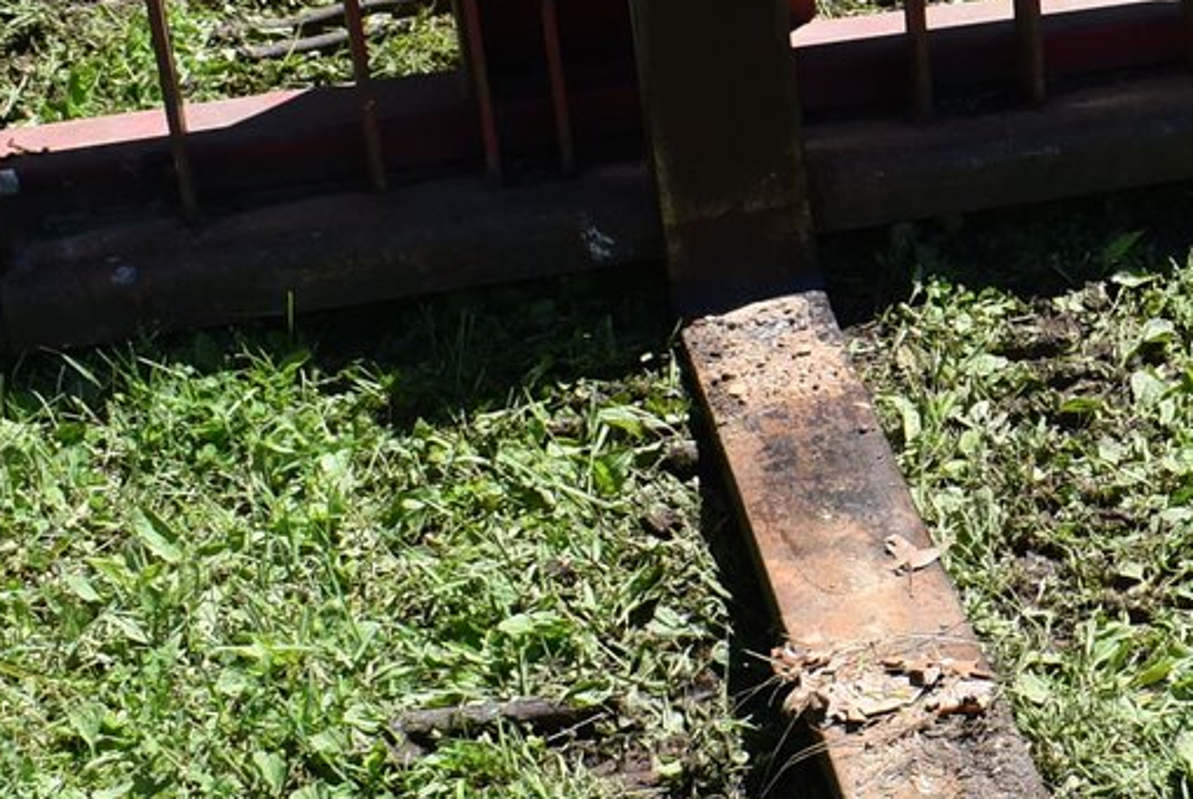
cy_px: 285
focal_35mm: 90
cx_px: 1355
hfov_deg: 21.3
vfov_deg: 15.2
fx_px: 2987
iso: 160
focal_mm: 18
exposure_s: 1/250
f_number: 8
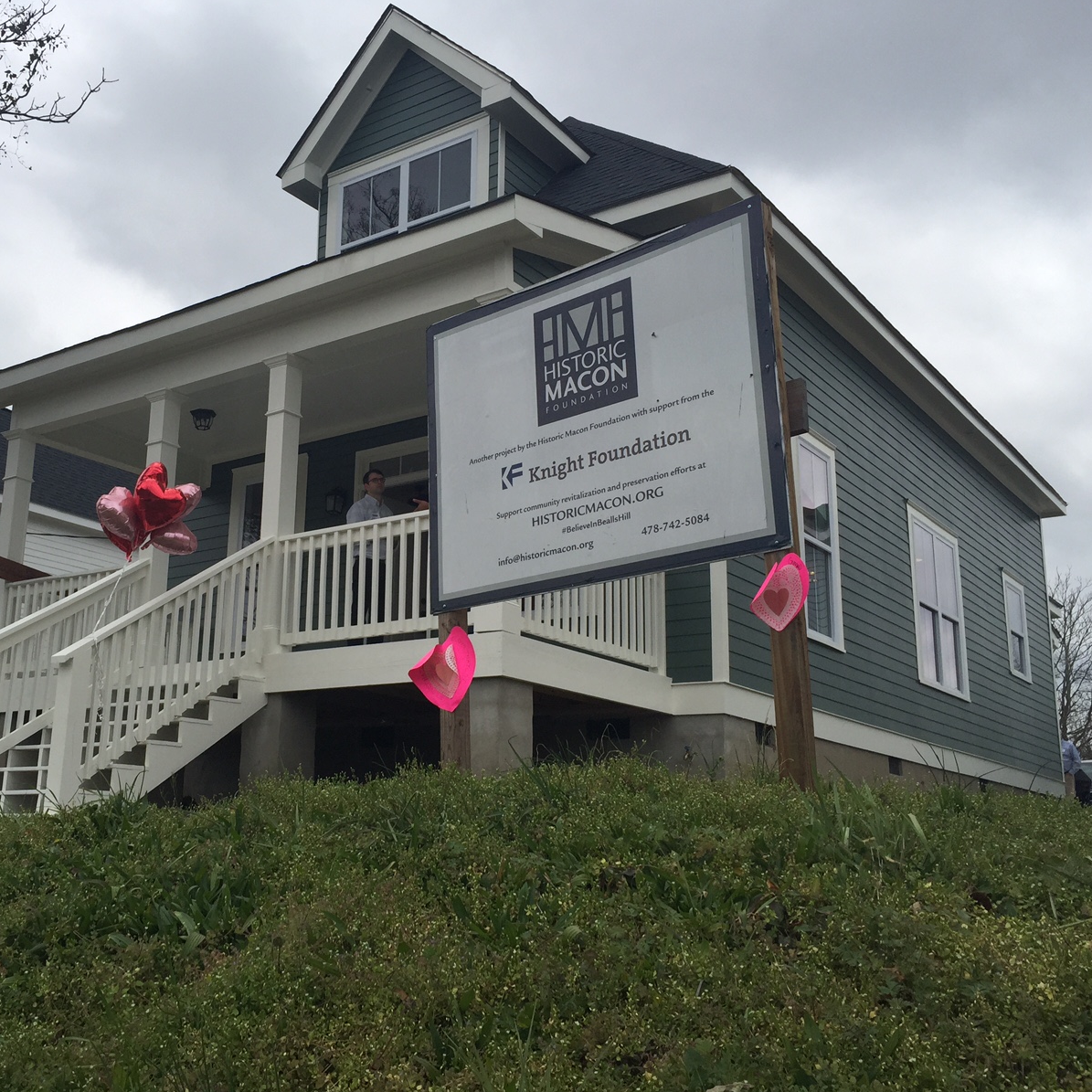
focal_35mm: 35
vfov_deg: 47.2
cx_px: 394
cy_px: 535
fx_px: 1249
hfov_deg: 46.7
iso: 32
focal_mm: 4.15
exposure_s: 1/732
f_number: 2.2
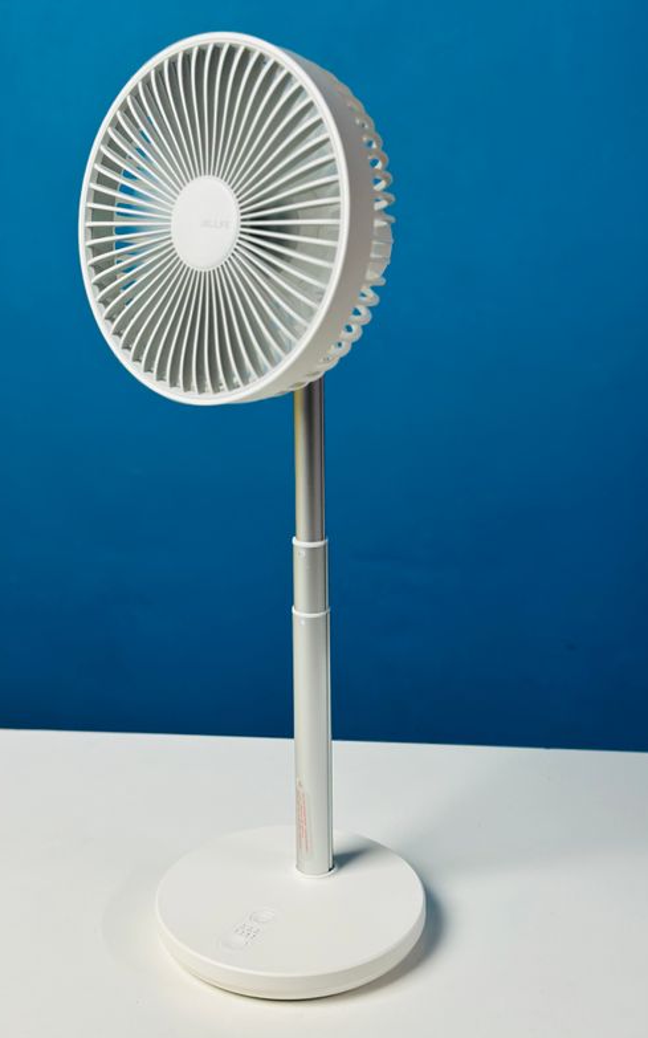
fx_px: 1470
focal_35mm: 52
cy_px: 520
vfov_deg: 38.9
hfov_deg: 24.8
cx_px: 280
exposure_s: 1/50
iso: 125
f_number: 1.78
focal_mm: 6.86
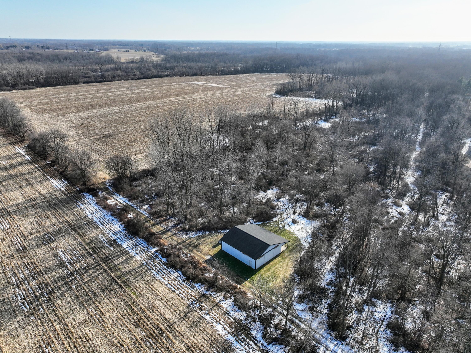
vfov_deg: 56.8
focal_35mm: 24
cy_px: 176
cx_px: 236
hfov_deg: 71.6
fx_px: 326
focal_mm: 12.29
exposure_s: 1/4000
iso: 420
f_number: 2.8
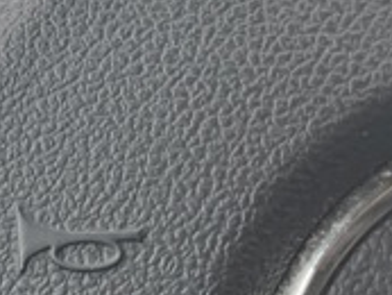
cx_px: -372
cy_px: 152
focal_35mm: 120
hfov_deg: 14.0
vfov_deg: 12.4
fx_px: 1360
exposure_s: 1/121
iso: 80
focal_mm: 4.2
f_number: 1.6
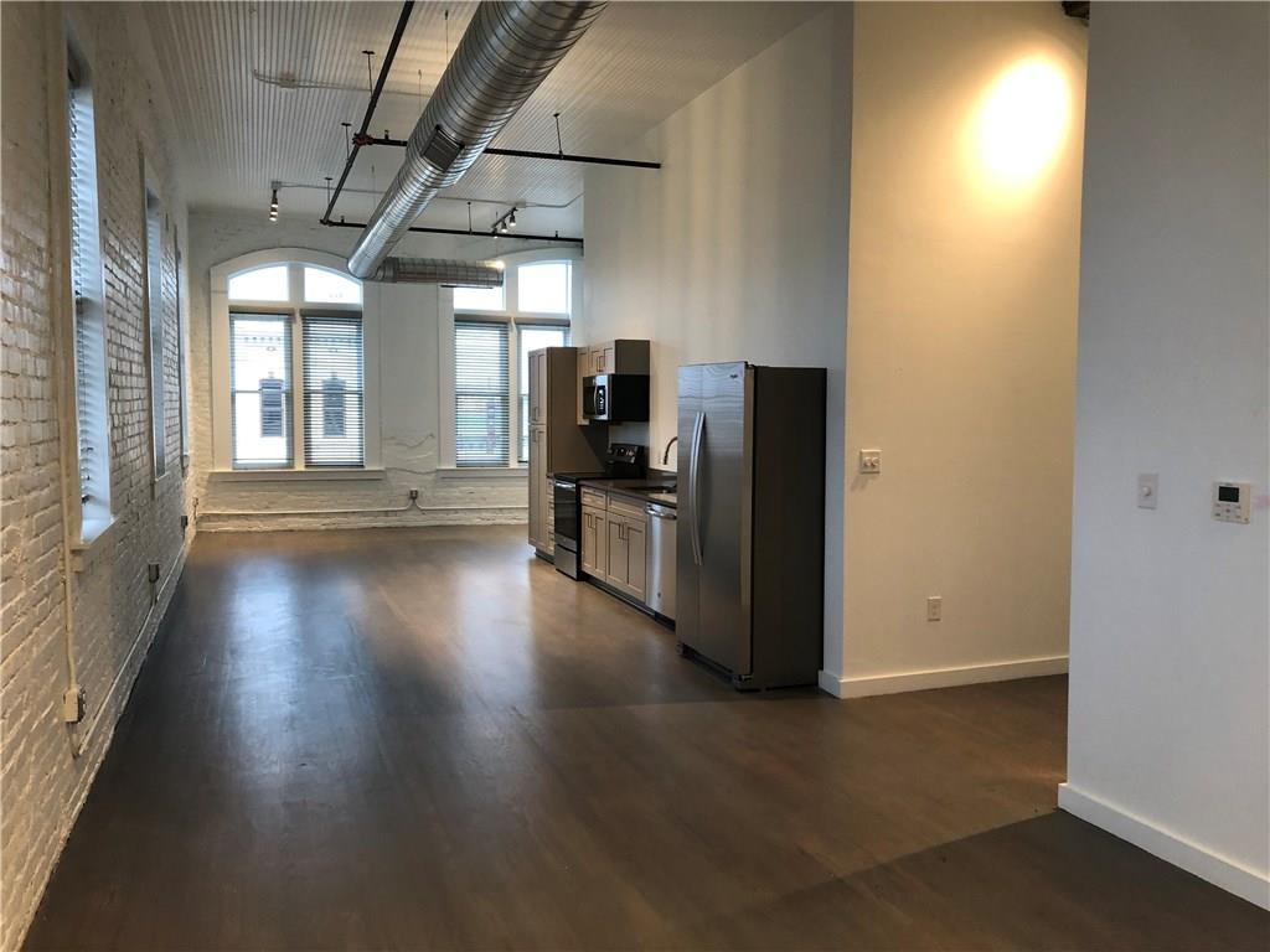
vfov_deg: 49.7
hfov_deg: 63.4
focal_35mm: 28
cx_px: 635
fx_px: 1027
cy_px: 476
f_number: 1.8
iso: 40
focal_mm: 3.99
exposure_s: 1/20
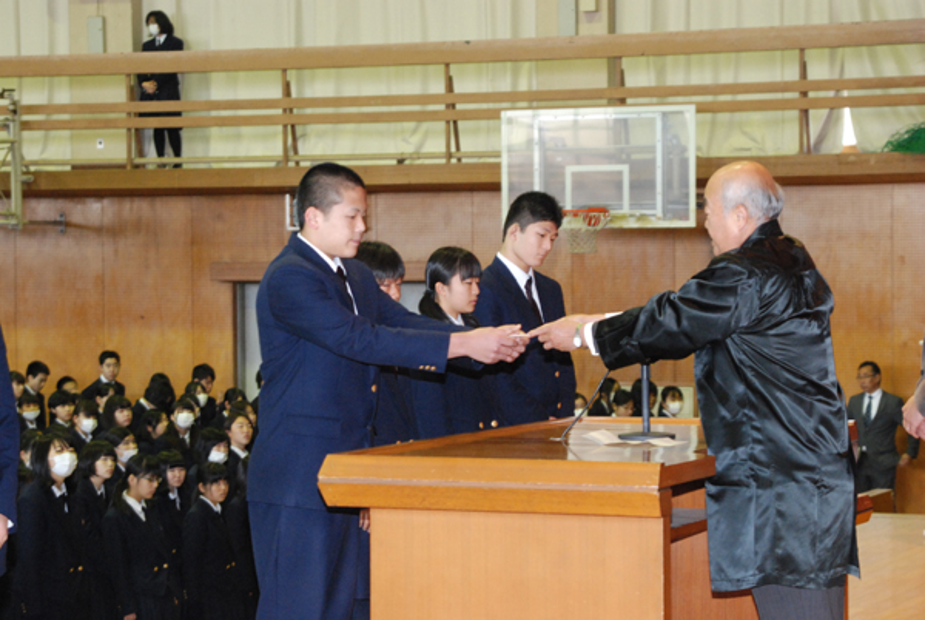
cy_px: 310
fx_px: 2702
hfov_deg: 19.4
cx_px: 462
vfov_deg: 13.1
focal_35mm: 105
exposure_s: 1/60
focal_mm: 70
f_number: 5.6
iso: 1600
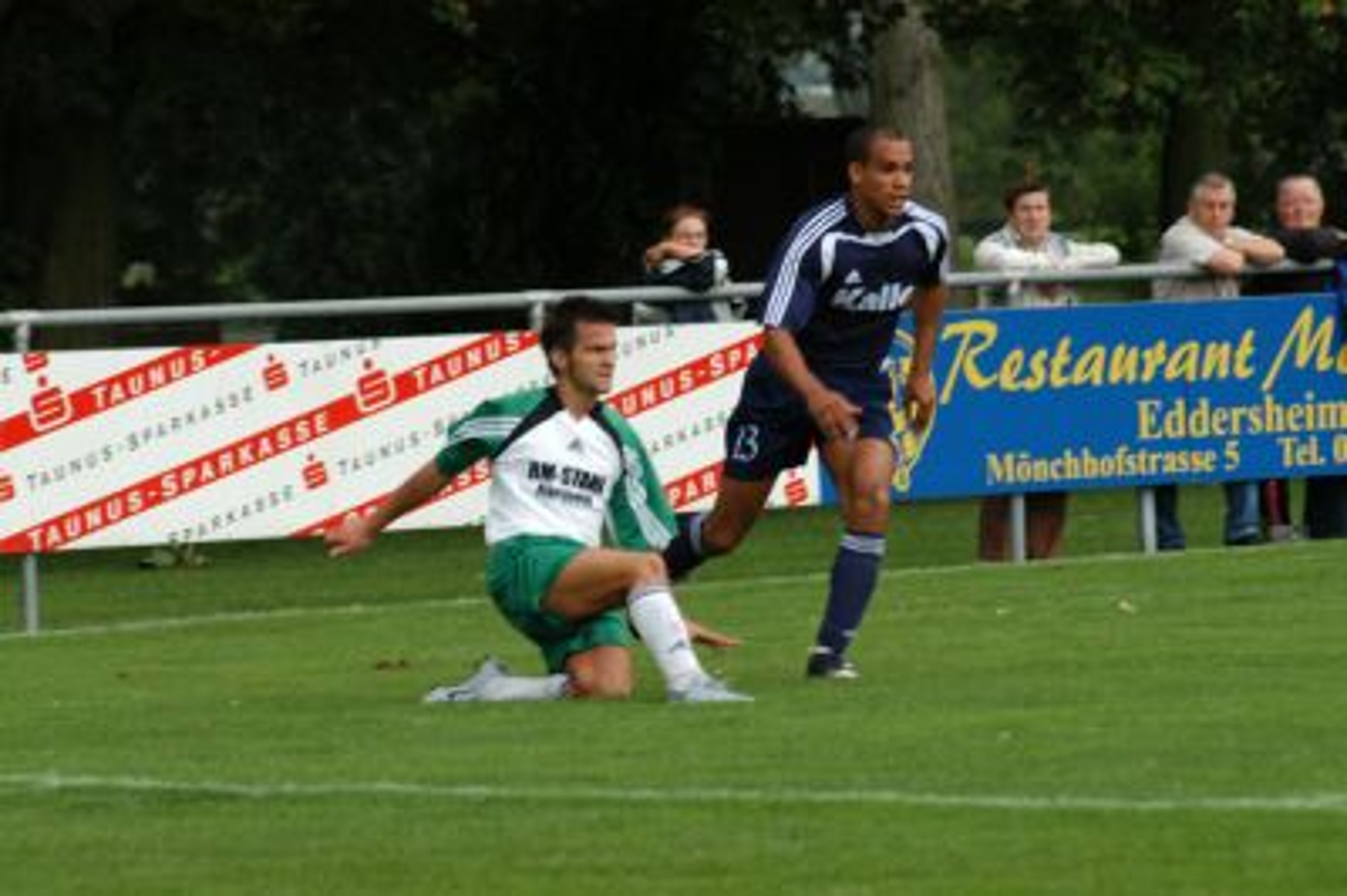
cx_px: 674
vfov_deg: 4.6
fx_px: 11215
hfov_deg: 6.9
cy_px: 448
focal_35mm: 300
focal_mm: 200
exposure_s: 1/500
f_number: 5.6
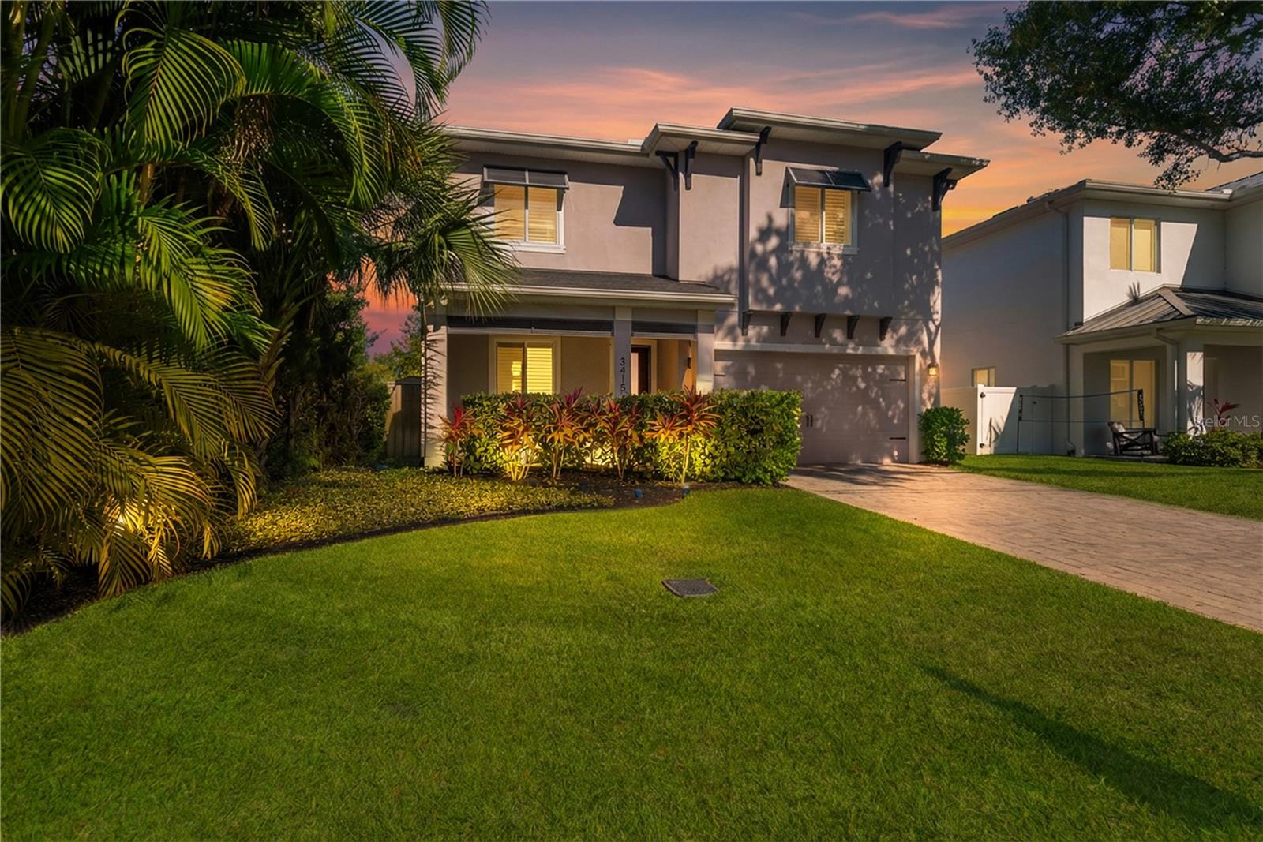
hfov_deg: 86.9
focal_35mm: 19
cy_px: 421
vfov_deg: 64.6
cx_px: 632
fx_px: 667
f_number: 6.3
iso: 400
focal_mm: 19
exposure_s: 1/1000
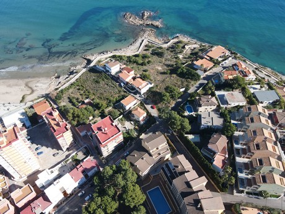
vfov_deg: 56.8
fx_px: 198
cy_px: 107
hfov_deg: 71.6
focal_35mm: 24
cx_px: 142
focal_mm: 4.5
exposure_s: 1/320
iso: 100
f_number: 2.8
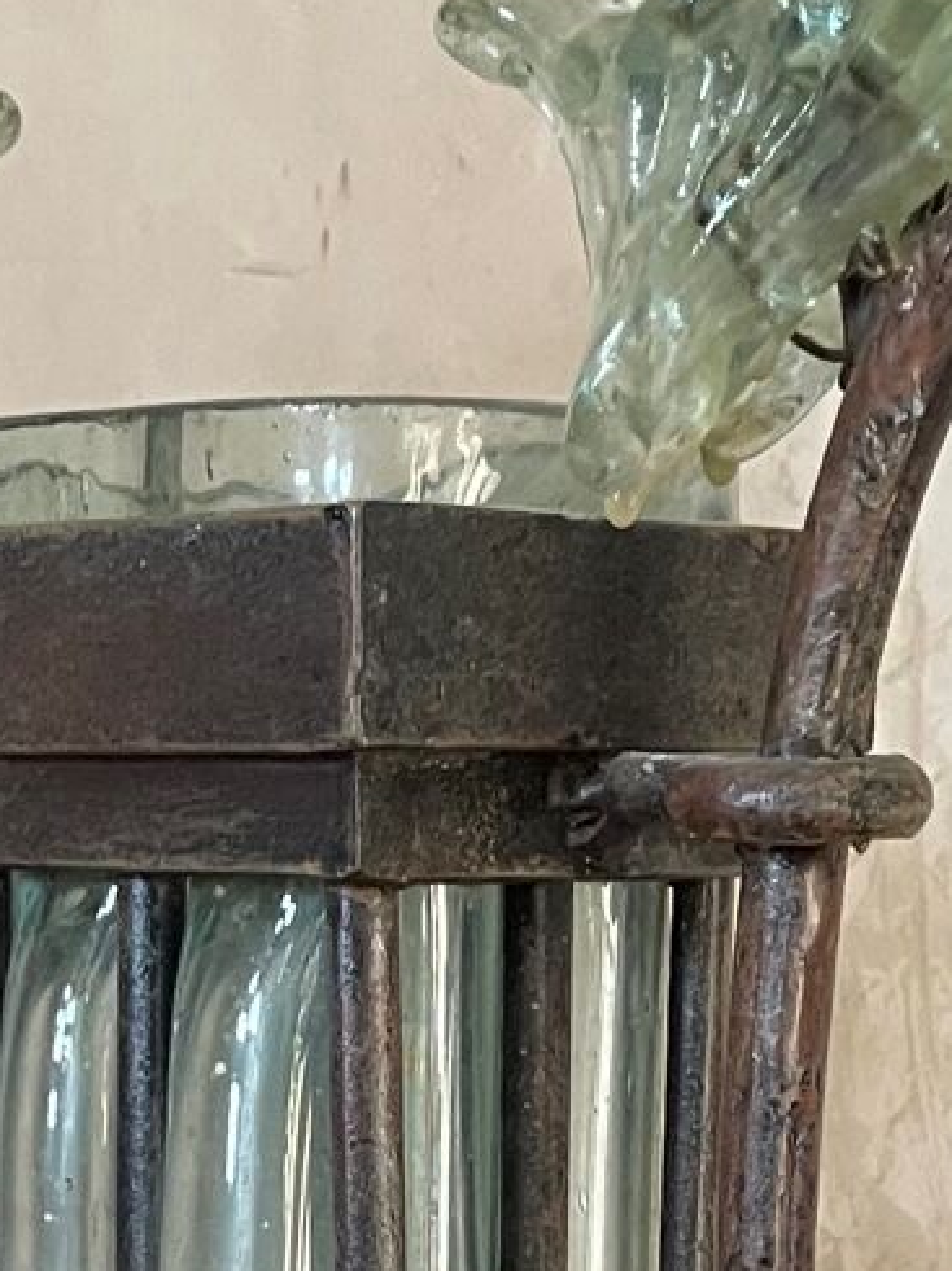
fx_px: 3927
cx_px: 451
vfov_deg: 16.1
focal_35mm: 107
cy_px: 2130
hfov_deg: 13.8
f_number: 1.6
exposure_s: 1/50
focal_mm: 4.2
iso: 250
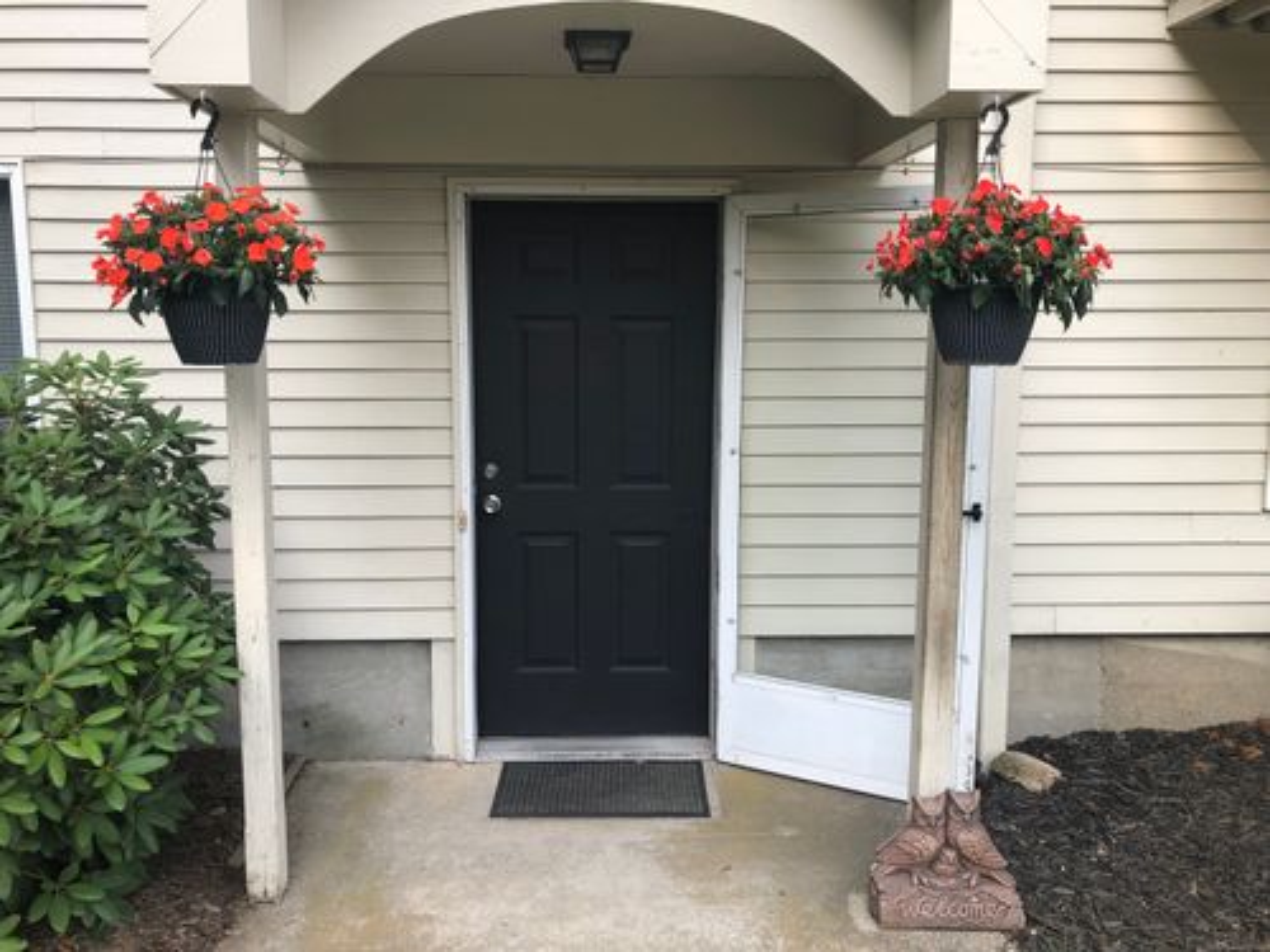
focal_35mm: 28
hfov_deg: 63.4
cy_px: 476
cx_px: 635
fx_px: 1027
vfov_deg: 49.7
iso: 20
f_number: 1.8
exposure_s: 1/444
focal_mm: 3.99
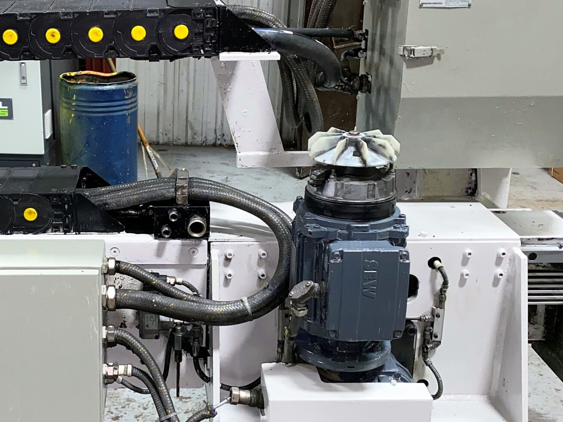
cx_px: 165
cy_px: 196
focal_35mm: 51
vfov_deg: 28.6
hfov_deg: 36.9
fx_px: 830
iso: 50
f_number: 1.8
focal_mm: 4.25
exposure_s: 1/17
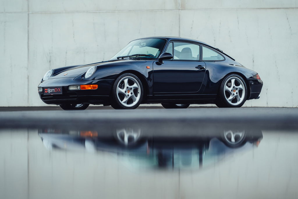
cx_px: 149
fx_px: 1199
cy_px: 100
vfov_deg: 9.4
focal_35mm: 145
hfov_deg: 14.2
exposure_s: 1/125
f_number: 4.5
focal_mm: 145
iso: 800
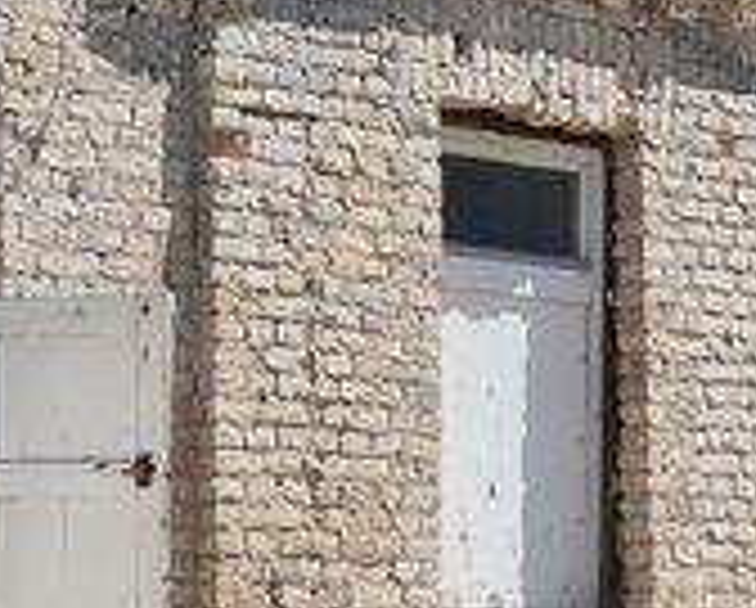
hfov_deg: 11.1
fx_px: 3900
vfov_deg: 8.8
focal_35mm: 174
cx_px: 477
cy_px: -18
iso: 50
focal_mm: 7
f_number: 1.8
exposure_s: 1/954
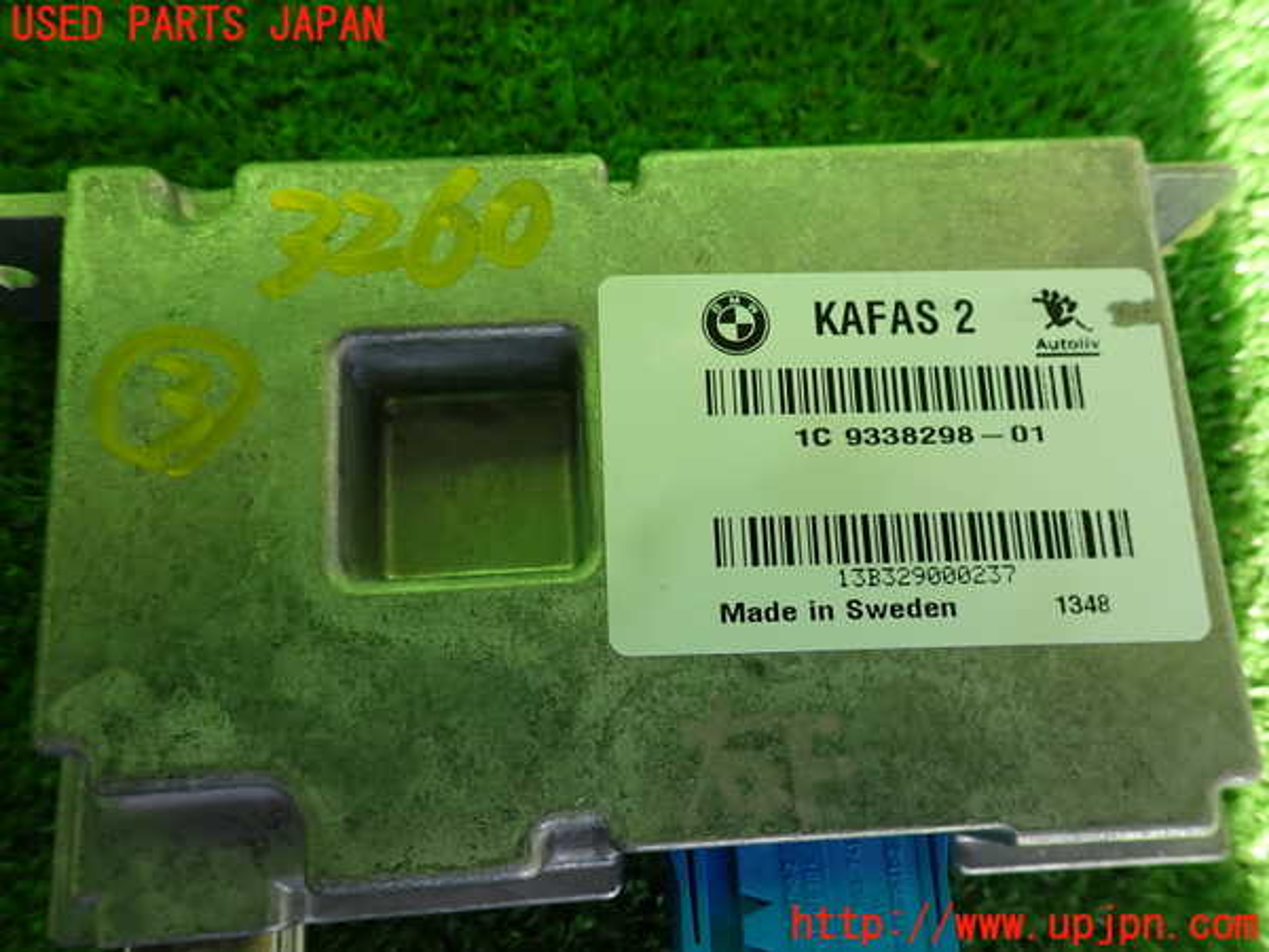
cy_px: 476
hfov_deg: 69.4
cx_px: 634
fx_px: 916
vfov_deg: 54.9
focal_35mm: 25
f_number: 2.8
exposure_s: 1/160
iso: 100
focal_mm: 4.5
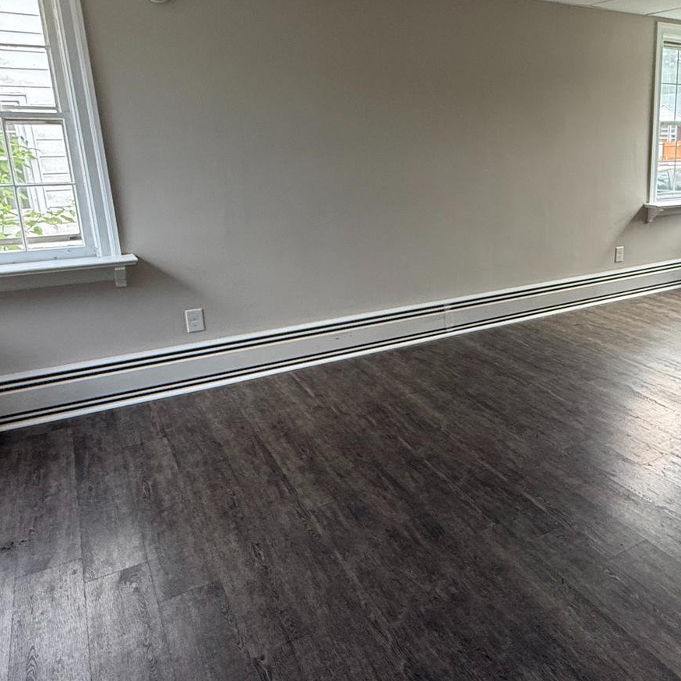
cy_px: 297
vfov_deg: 55.5
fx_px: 645
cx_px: 531
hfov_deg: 52.5
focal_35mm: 29
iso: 200
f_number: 2.2
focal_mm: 2.22
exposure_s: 1/120
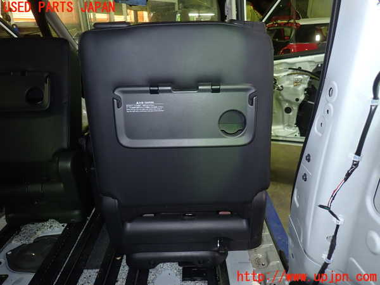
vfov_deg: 54.9
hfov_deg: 69.4
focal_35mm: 25
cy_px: 142
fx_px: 274
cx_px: 190
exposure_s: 1/30
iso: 200
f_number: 2
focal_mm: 4.5
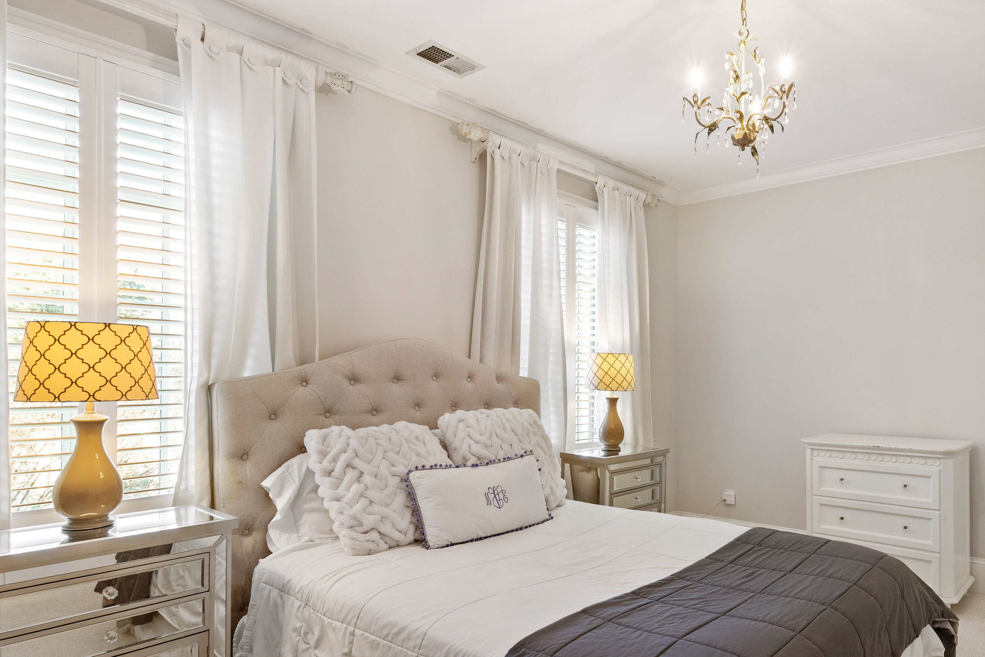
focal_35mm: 22
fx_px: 602
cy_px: 367
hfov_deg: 75.7
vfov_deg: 57.1
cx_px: 671
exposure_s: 1/1.25
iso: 100
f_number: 8
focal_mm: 10
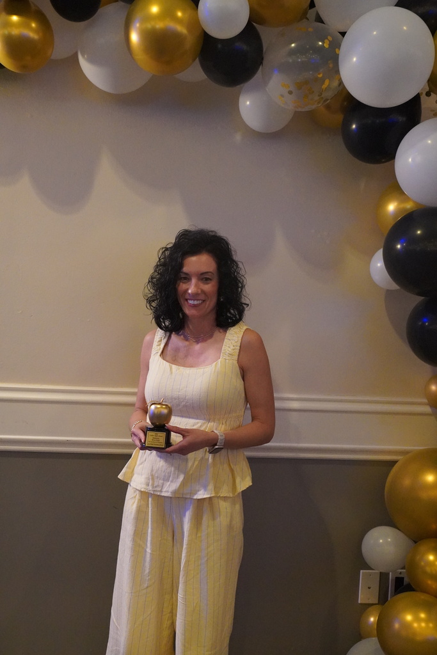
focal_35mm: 38
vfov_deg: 51.3
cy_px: 328
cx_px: 218
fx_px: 683
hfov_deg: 35.5
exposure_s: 1/100
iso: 6400
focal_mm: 25
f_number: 2.8
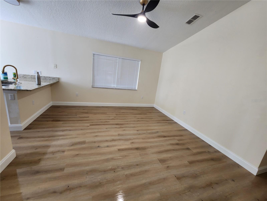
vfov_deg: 89.9
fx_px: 100
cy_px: 100
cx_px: 134
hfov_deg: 106.2
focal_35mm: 13
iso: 200
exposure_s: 1/60
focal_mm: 2.2
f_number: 2.2
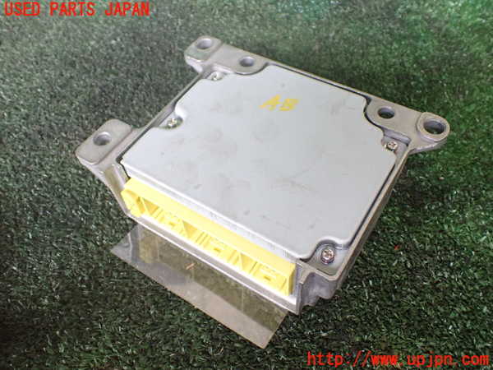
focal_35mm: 30
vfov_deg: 46.8
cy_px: 185
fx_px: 427
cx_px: 246
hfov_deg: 60.0
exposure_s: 1/40
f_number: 2.3
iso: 800
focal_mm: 5.4
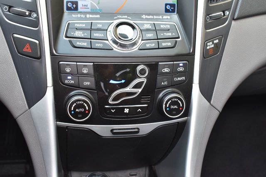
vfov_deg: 28.1
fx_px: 355
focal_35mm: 48
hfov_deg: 41.1
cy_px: 88
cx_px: 133
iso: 400
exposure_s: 1/30
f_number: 7.1
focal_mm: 32
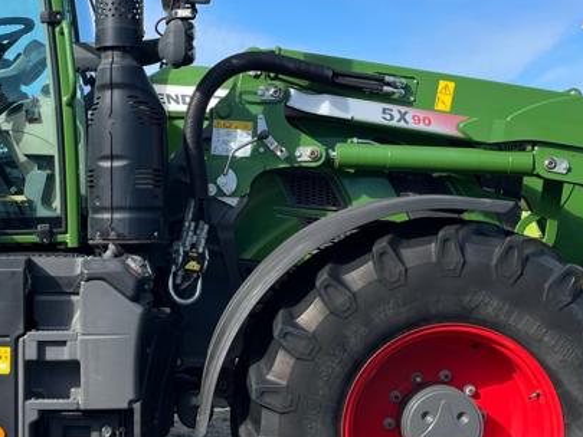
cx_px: 149
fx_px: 1196
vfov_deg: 20.7
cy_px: 242
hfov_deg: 27.0
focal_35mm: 71
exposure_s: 1/2062
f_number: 1.6
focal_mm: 5.1
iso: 50
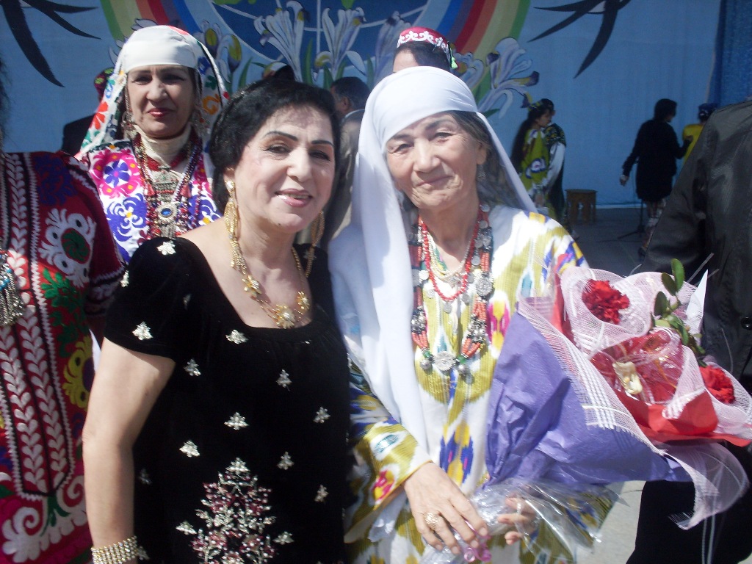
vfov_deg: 37.7
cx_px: 376
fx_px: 826
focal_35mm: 38
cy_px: 282
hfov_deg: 49.0
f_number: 8.4
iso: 80
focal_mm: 6.3
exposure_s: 1/250
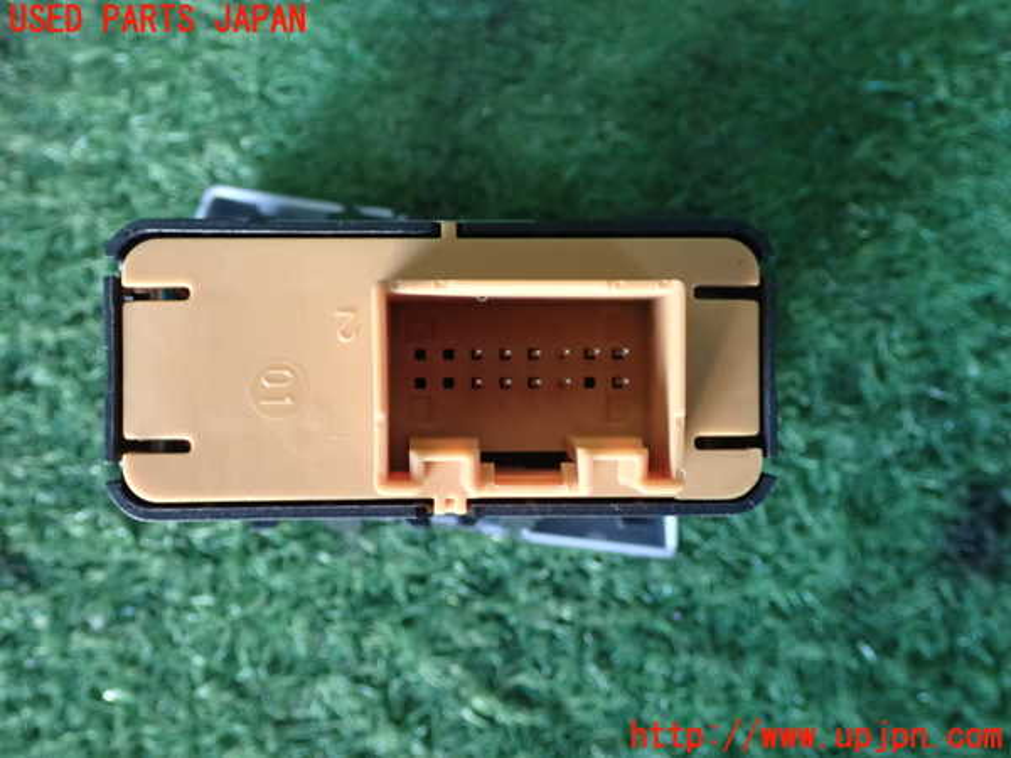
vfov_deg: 30.9
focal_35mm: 47
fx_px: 1373
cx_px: 506
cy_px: 379
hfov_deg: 40.4
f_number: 3.1
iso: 1250
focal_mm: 8.4
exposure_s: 1/60
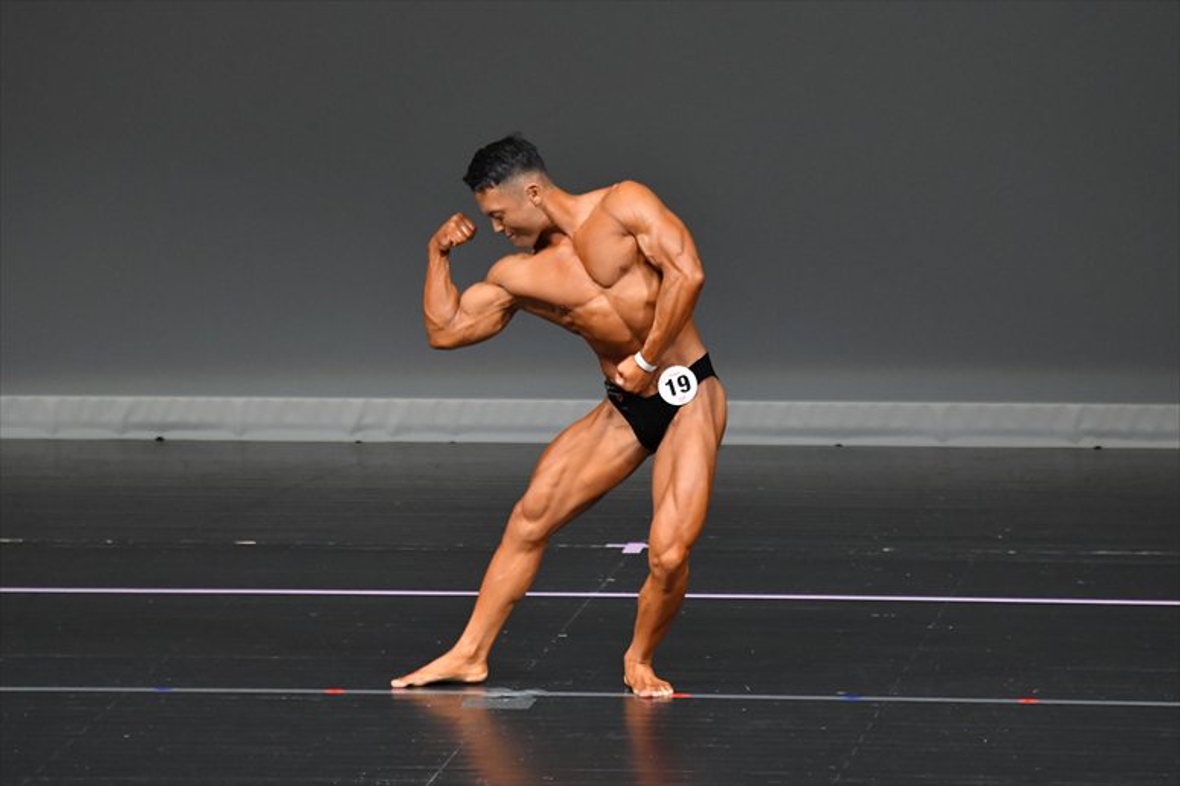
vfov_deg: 4.0
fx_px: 11303
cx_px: 590
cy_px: 393
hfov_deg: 6.0
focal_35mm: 345
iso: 4000
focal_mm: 230
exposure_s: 1/400
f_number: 5.6
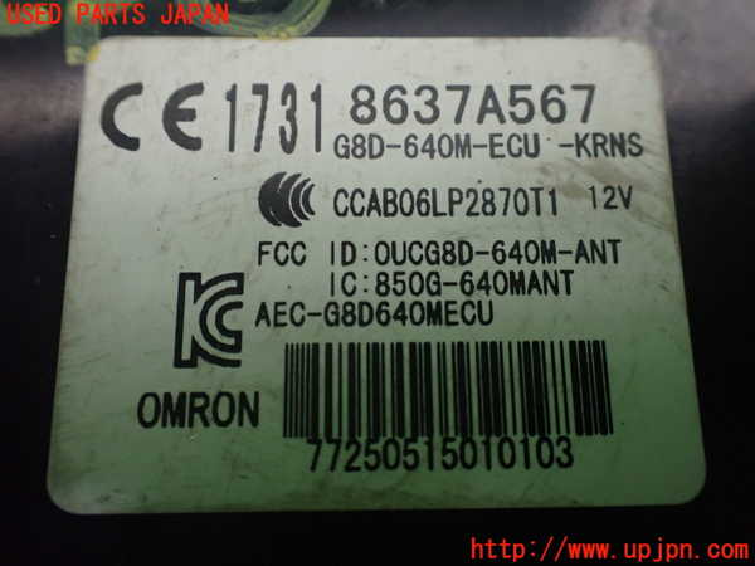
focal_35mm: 30
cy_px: 283
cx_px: 378
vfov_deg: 46.8
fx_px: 654
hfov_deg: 60.0
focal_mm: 5.4
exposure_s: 1/125
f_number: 2.3
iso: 640
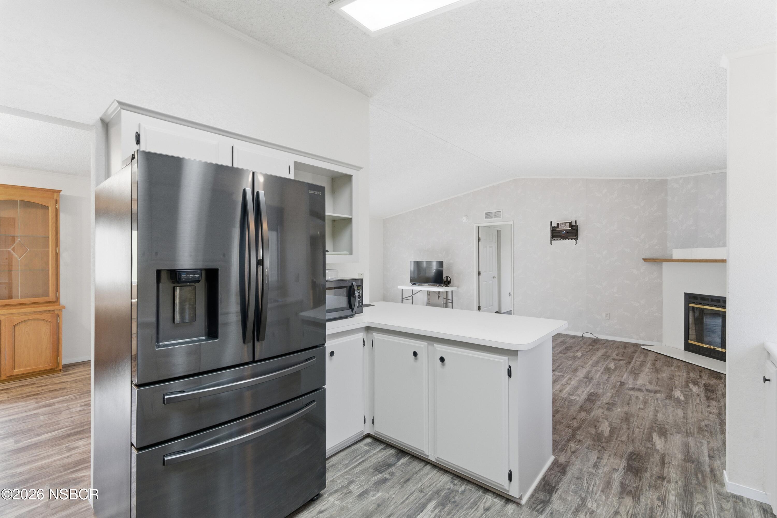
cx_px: 388
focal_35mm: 16
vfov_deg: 73.8
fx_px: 345
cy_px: 259
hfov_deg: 96.7
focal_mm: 16
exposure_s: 1/250
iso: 1250
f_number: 8
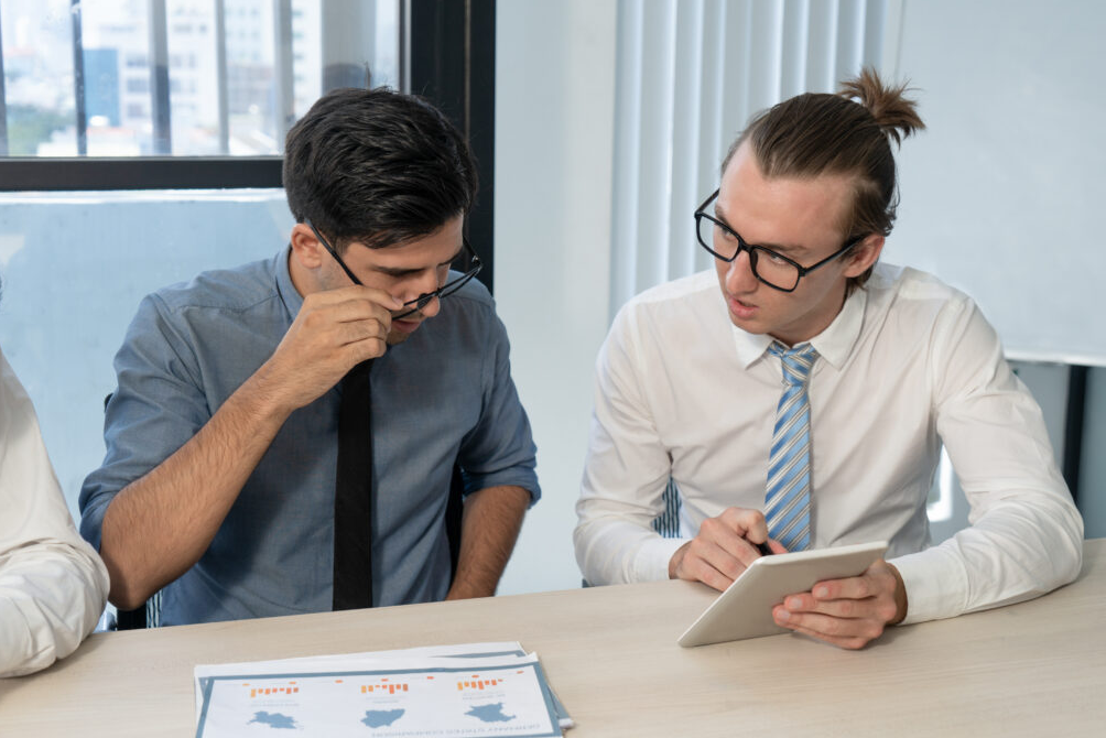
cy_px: 365
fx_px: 1598
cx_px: 560
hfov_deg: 38.2
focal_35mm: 52
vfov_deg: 26.0
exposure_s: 1/200
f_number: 5
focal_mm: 51
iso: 250
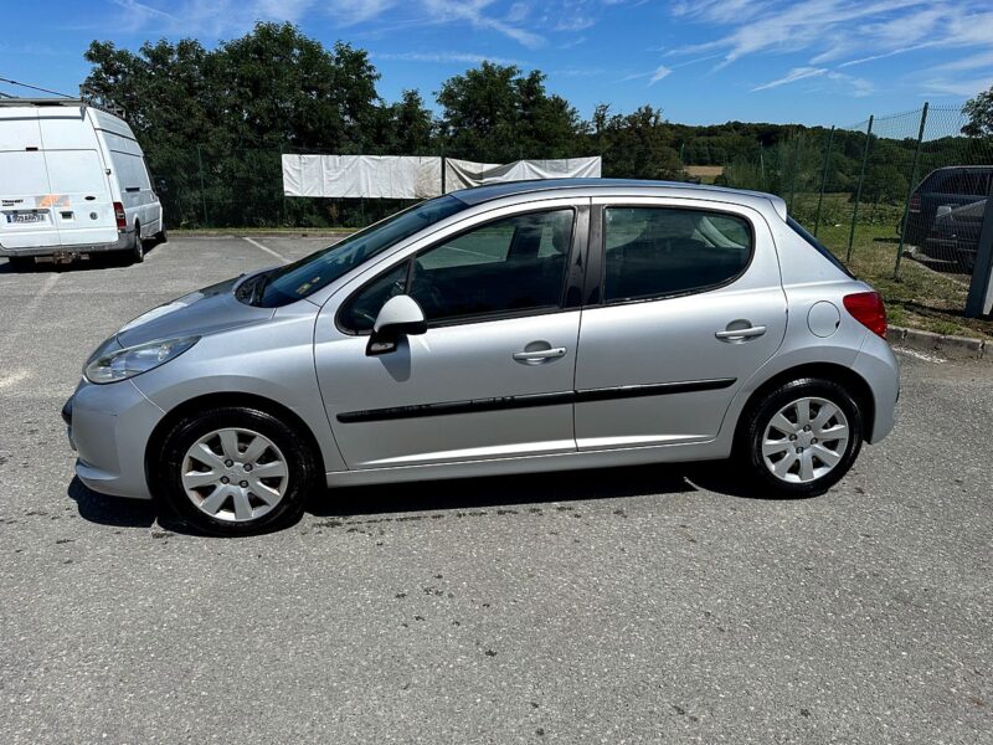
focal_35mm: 24
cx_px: 496
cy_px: 372
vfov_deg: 56.8
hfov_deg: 71.6
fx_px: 688
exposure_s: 1/8197
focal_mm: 6.86
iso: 80
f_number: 1.78
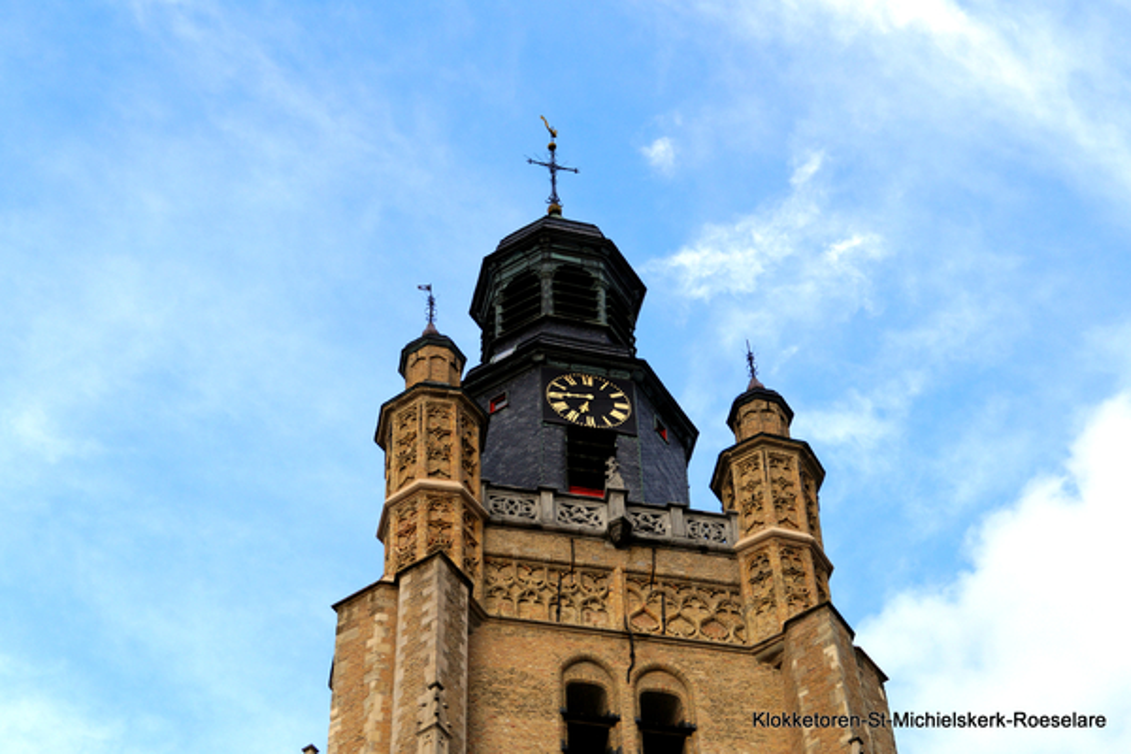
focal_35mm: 75
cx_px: 566
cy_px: 377
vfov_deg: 18.2
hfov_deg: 27.0
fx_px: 2356
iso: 100
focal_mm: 50
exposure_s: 1/125
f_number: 7.1
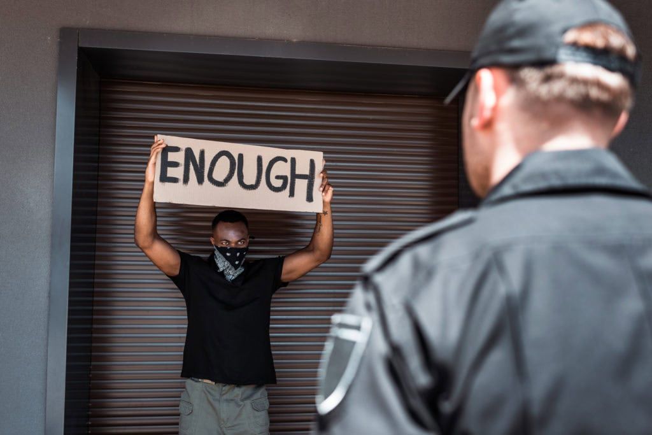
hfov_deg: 54.4
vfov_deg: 37.9
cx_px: 326
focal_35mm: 35
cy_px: 218
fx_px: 634
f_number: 2.8
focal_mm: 35
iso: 100
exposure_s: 1/320
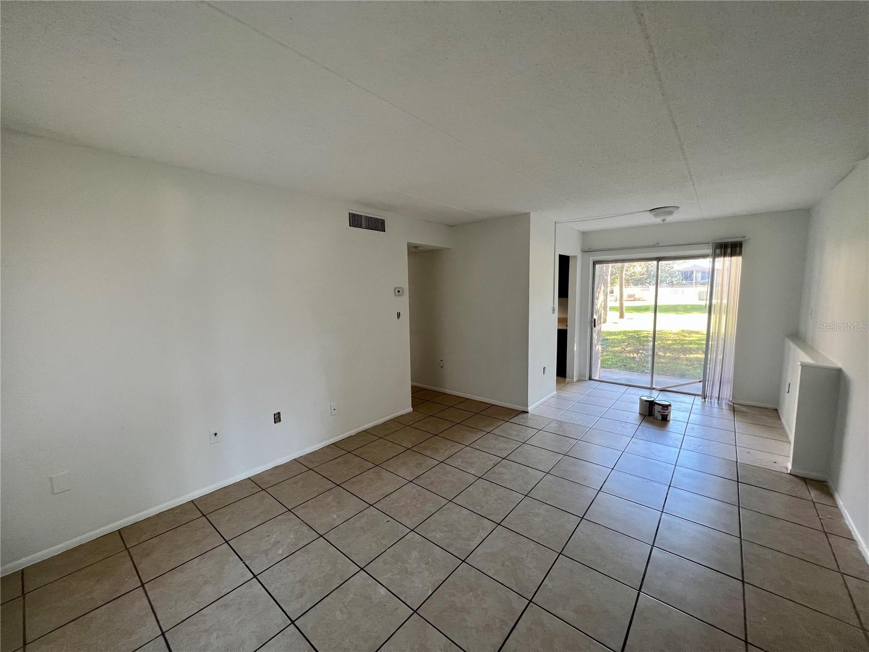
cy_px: 326
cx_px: 434
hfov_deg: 106.2
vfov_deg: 89.9
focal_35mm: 13
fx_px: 326
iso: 200
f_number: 1.8
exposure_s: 1/121
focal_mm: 1.57
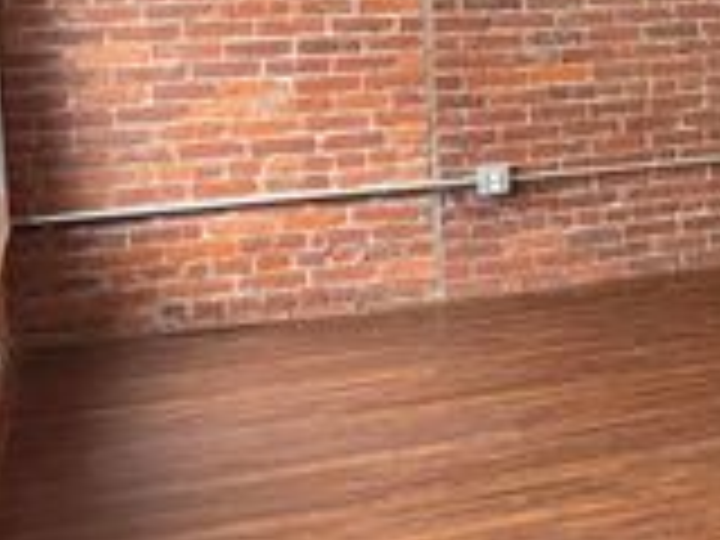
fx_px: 1685
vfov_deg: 17.9
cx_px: 1112
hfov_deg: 20.3
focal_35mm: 81
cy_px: 61
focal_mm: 4.2
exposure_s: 1/40
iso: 500
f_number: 1.6
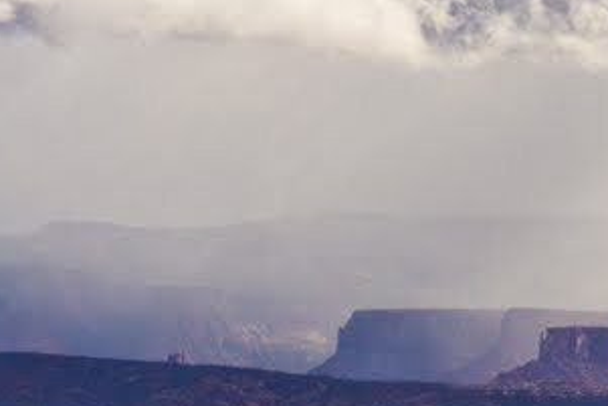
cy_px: 89
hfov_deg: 4.0
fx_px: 8617
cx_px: 1018
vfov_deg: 2.7
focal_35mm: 510
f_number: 8
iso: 200
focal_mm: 100
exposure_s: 1/1000
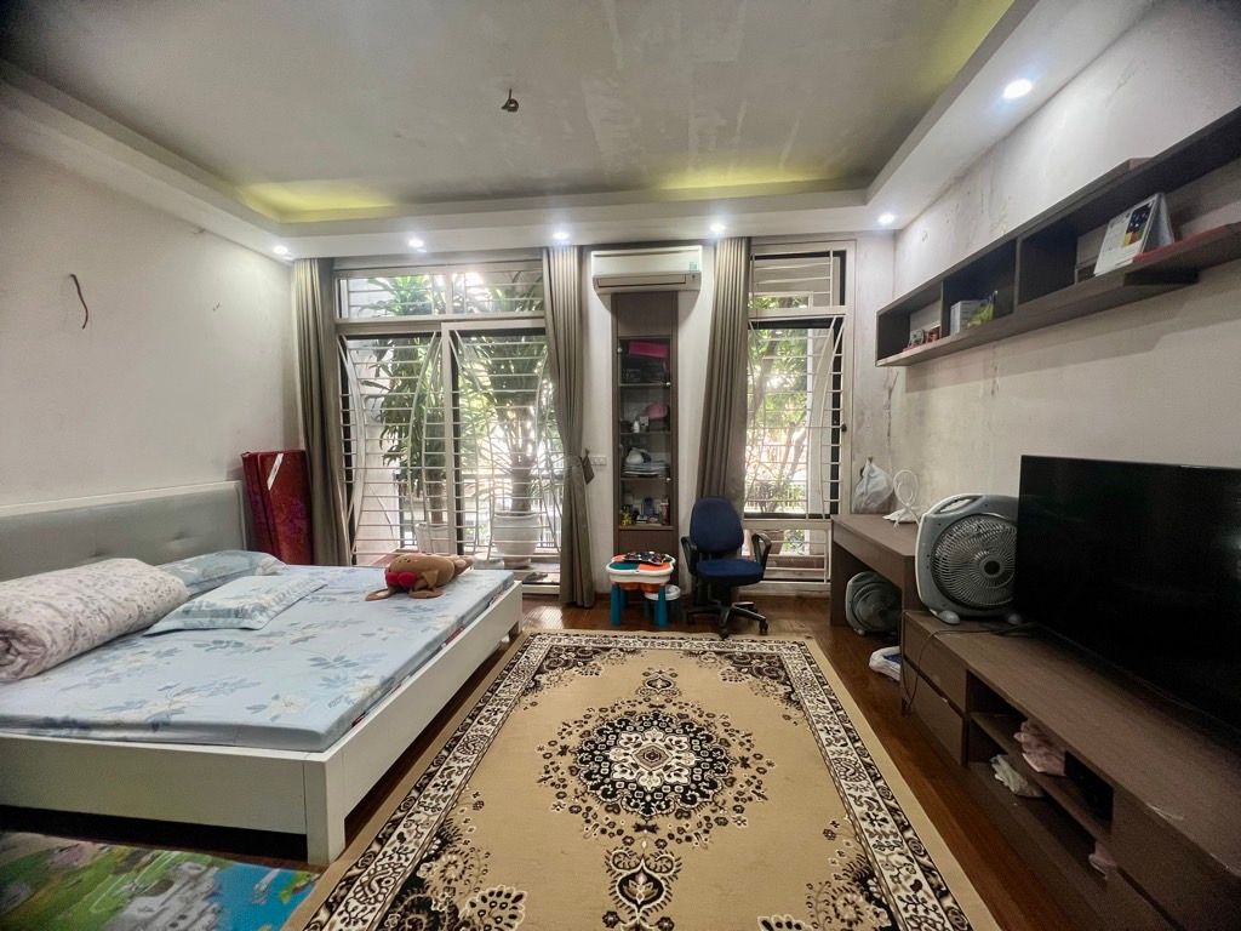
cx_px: 620
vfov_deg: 89.9
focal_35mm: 13
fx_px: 466
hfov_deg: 106.2
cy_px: 466
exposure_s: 1/50
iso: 200
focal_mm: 1.57
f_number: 1.8
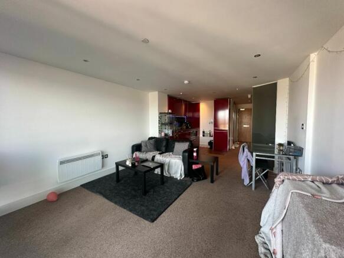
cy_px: 129
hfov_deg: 102.1
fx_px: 139
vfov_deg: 85.7
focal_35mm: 14
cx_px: 172
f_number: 2.2
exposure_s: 1/99
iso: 160
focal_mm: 2.22
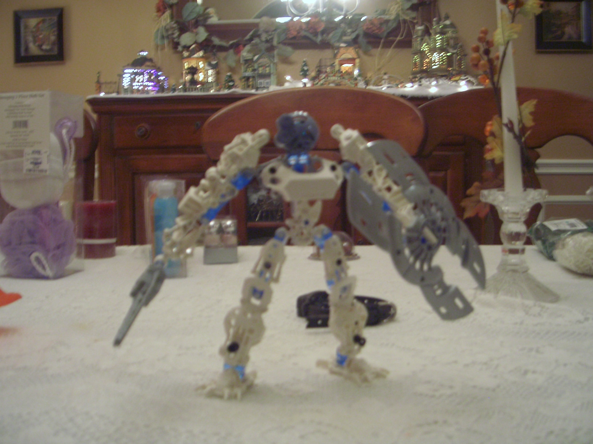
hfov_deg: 47.9
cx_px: 296
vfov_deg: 36.8
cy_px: 222
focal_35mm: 39
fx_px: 668
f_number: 2.8
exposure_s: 1/10
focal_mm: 8
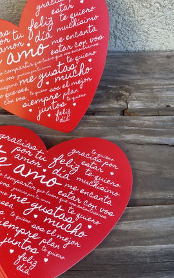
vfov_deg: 56.7
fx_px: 258
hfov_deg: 36.7
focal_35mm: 34
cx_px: 50
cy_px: 134
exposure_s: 1/121
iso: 40
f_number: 1.6
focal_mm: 4.2
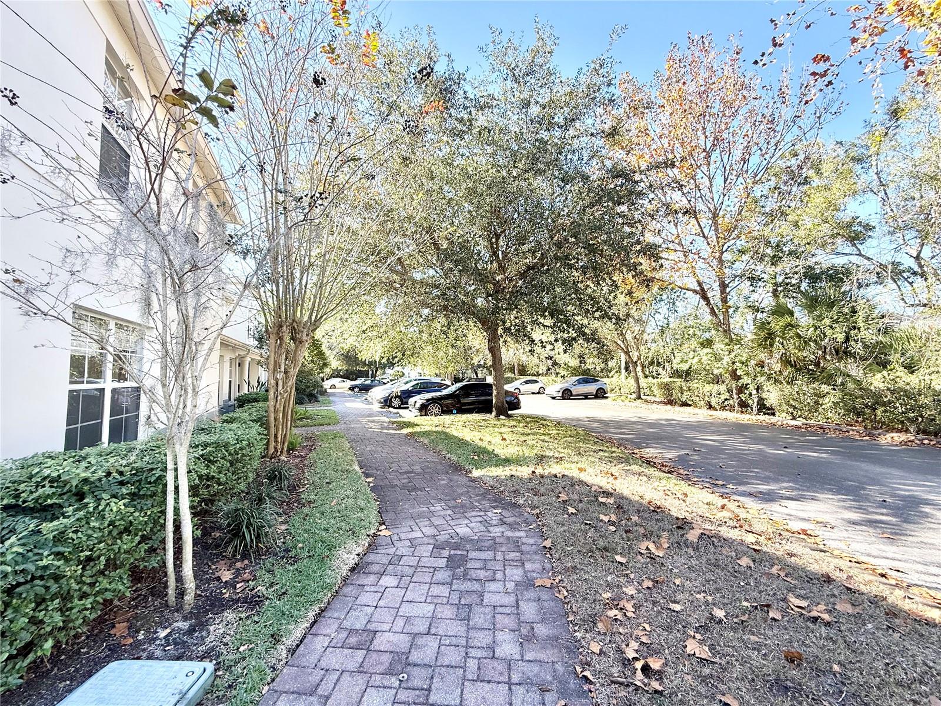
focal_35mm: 14
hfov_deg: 102.1
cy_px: 353
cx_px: 470
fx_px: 381
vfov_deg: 85.7
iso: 64
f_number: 2.2
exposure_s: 1/328
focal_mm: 2.22
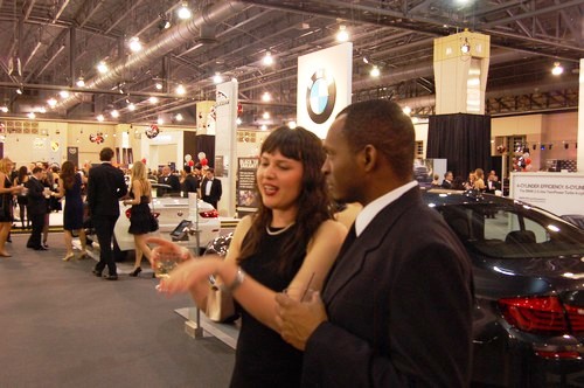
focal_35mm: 36
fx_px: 583
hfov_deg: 53.2
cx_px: 292
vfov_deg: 36.8
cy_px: 194
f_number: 5.6
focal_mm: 24
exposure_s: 1/30
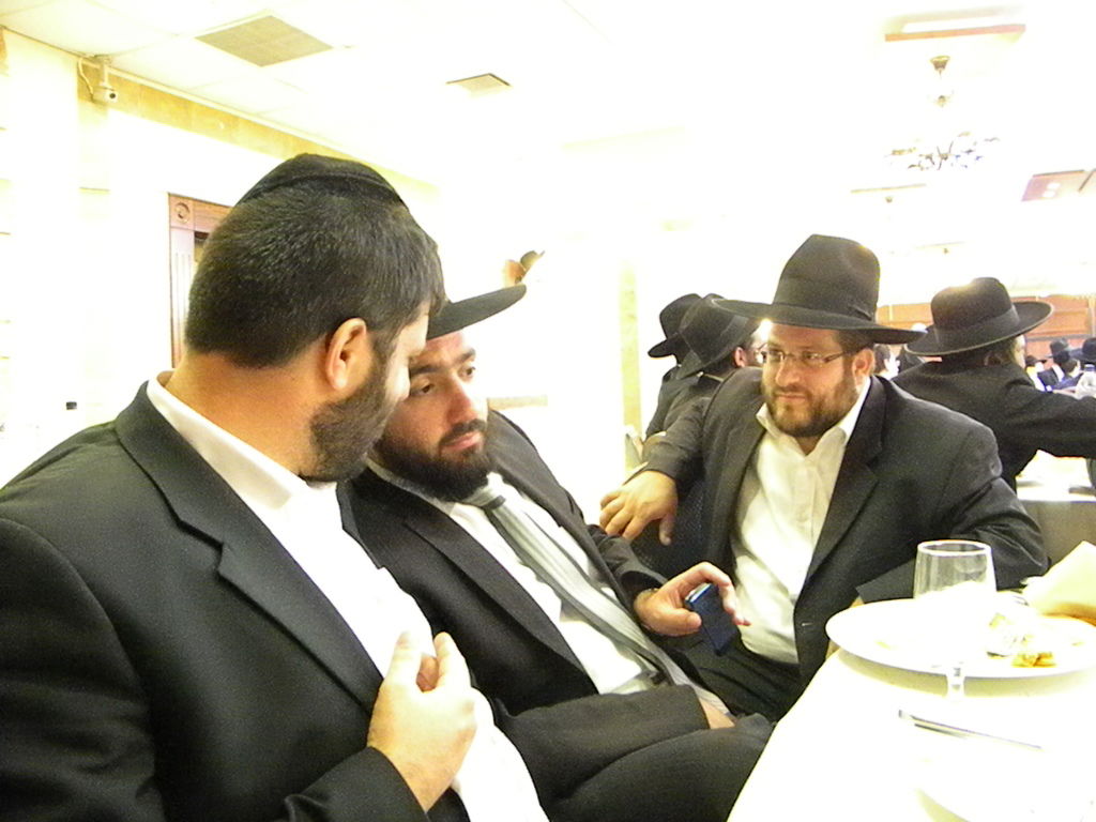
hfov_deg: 63.4
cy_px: 411
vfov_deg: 49.7
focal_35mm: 28
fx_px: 887
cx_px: 548
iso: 3200
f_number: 3.5
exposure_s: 1/28.8
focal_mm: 5
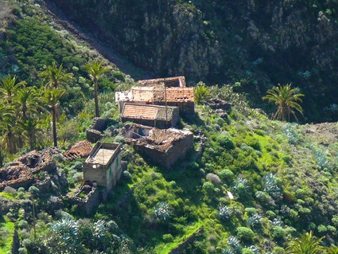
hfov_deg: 4.5
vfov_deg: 3.4
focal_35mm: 441
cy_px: 171
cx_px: 75
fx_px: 4307
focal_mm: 52.8
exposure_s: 1/80
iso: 100
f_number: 3.6
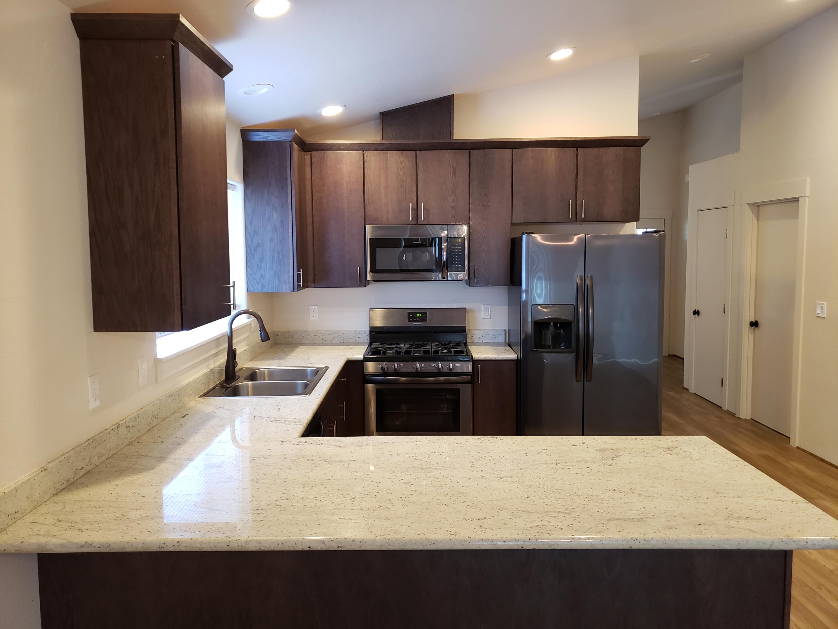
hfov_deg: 67.3
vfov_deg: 53.1
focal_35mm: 26
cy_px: 314
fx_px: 629
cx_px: 419
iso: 250
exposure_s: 1/60
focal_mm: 4.3
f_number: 1.5
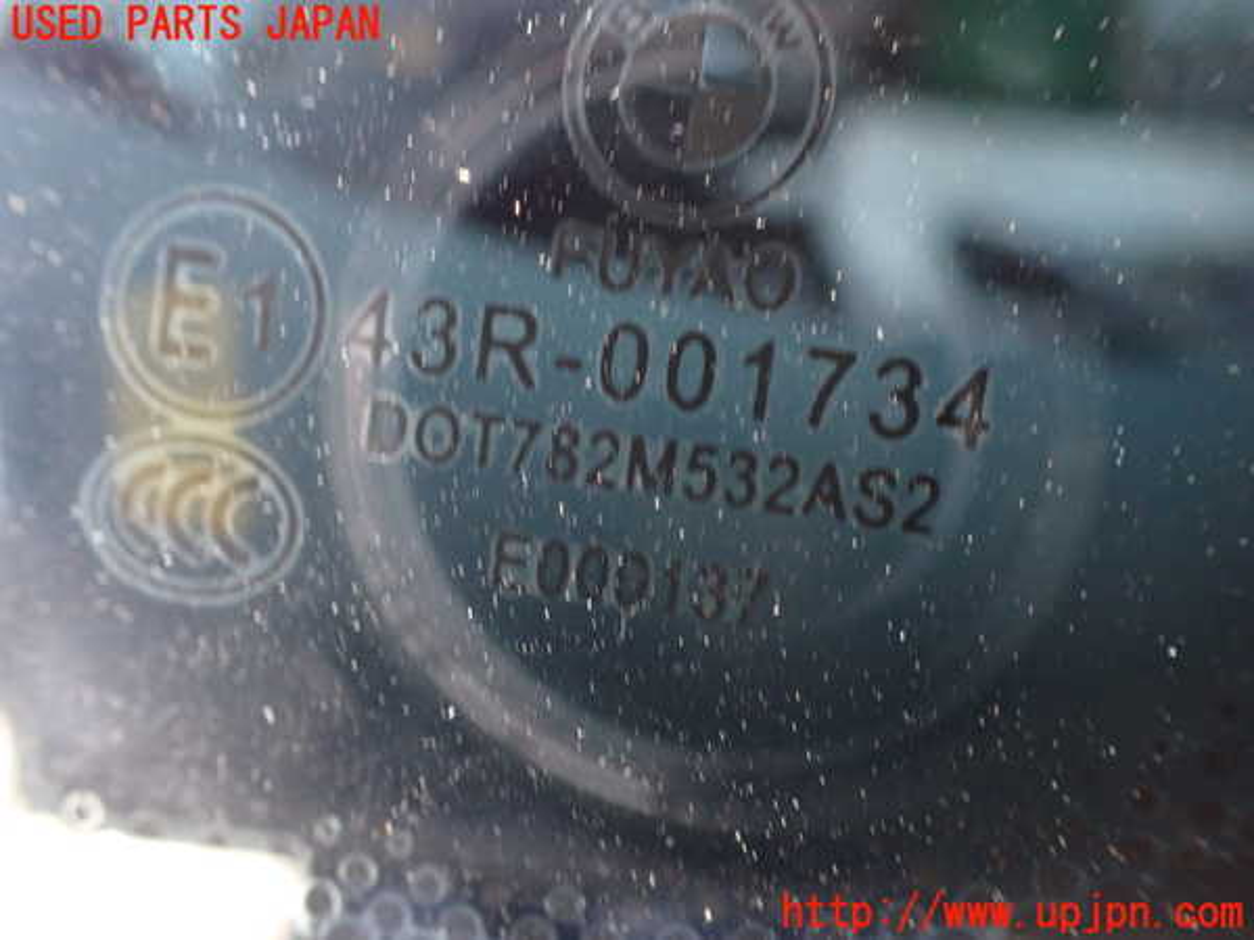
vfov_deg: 46.8
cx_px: 627
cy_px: 470
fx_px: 1087
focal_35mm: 30
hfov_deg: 60.0
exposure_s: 1/50
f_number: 2.3
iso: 800
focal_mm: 5.4
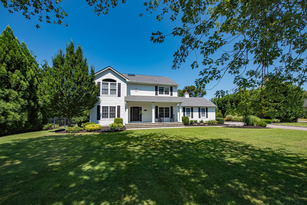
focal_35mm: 15
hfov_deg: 100.2
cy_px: 107
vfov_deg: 77.3
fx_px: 128
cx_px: 164
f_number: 6.3
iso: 400
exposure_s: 1/1600
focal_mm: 14
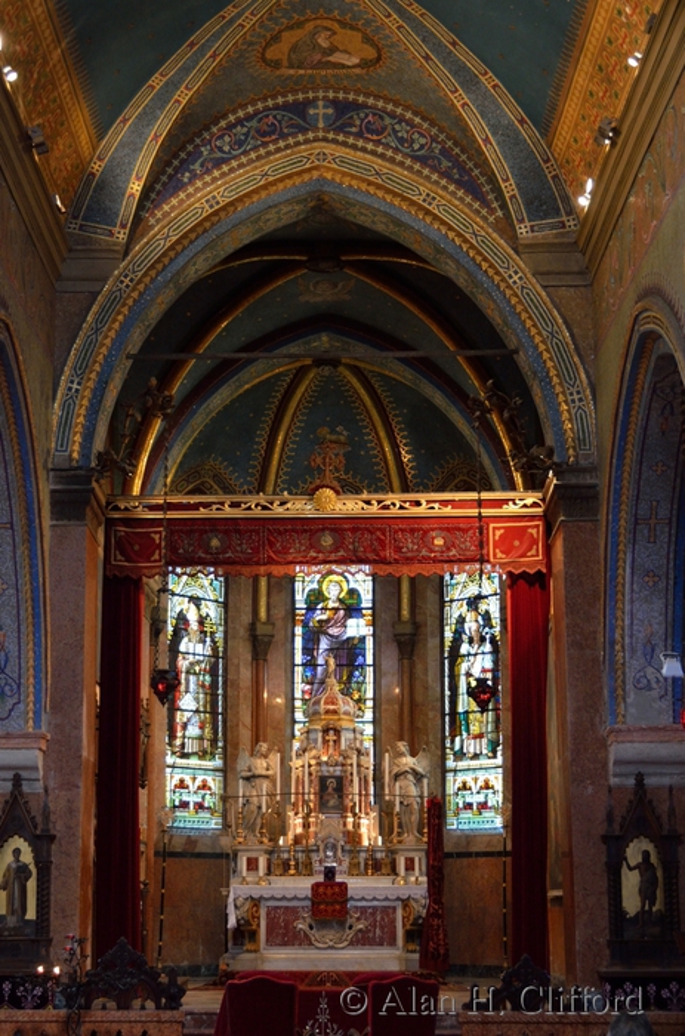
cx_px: 342
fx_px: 1894
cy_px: 518
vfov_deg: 30.6
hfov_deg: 20.5
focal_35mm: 66
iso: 1400
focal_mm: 44
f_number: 4.5
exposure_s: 1/30
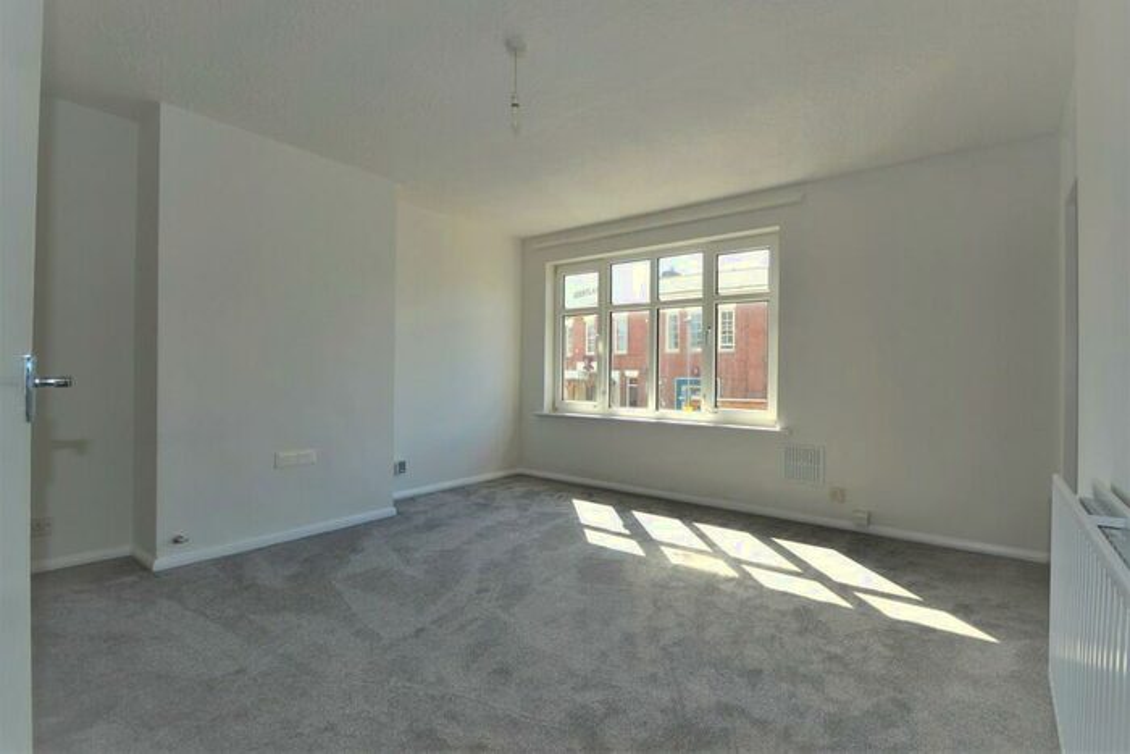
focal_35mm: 15
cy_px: 377
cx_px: 565
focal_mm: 10
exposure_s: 1/125
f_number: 5.6
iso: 110
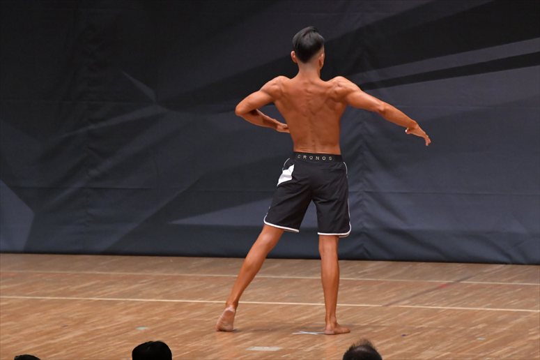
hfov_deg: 7.2
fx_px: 4273
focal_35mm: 285
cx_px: 270
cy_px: 180
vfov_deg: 4.8
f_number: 5.6
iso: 6400
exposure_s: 1/400
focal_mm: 190
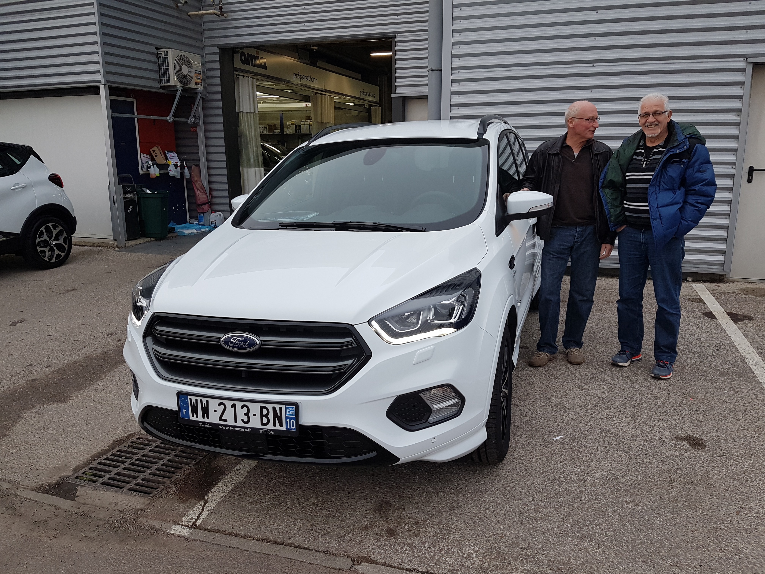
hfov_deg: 67.3
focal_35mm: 26
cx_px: 382
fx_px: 575
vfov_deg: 53.1
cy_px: 287
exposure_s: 1/170
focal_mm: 4.2
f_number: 1.7
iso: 40
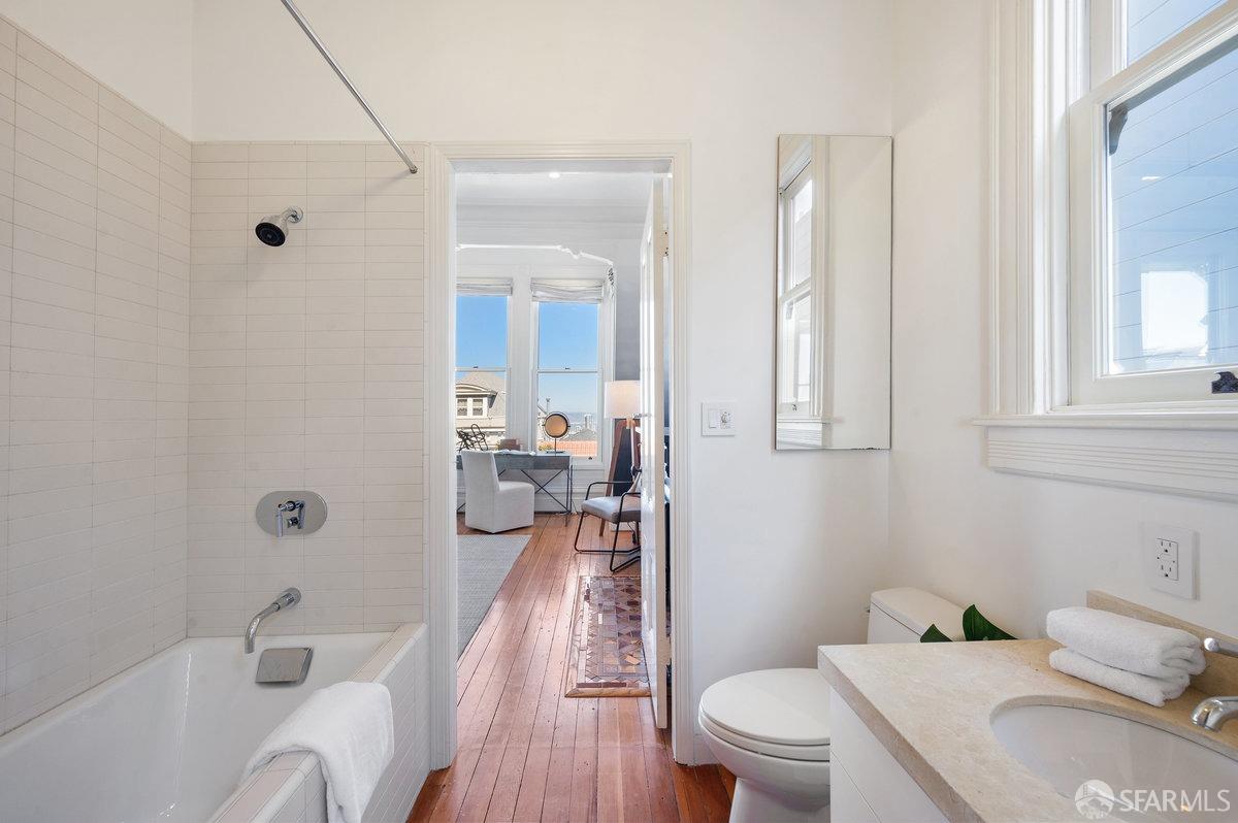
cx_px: 619
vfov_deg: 77.2
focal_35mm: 15
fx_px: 515
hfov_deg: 100.4
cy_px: 412
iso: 400
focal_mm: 15
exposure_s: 1/13
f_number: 9
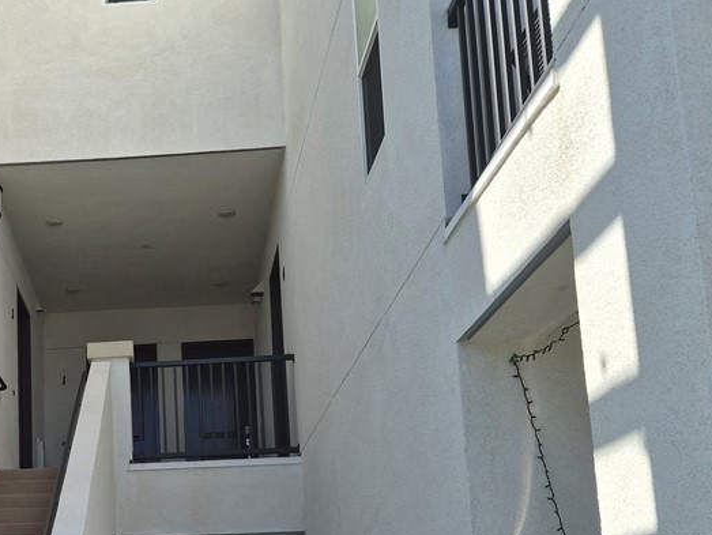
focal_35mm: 45
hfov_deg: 39.8
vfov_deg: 30.6
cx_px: 112
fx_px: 926
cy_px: 498
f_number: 1.8
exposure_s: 1/4496
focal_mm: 5.4
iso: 80
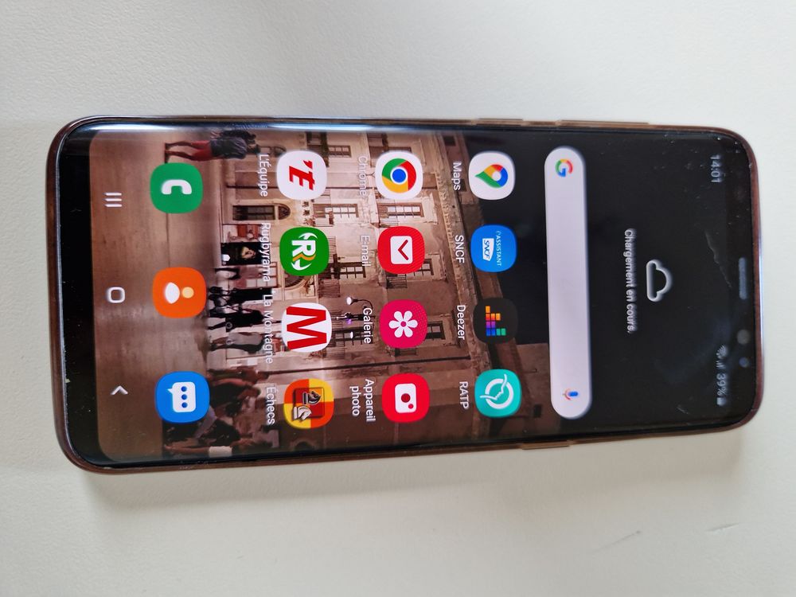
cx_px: 398
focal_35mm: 23
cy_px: 298
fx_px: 529
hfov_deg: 73.9
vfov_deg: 58.9
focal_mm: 5.4
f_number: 1.8
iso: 50
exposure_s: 1/102
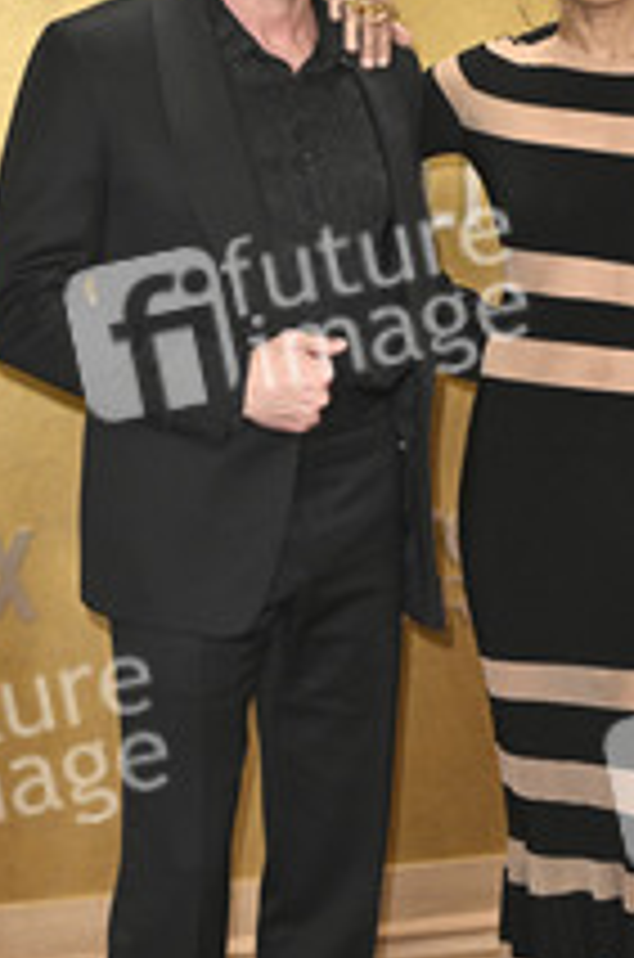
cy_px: 540
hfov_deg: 14.5
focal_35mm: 94
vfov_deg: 21.7
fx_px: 2495
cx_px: 427
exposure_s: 1/320
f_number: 5.6
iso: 2500
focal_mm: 50
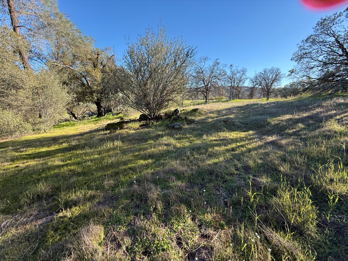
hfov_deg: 102.1
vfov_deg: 85.7
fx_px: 141
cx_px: 174
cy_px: 130
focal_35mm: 14
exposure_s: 1/312
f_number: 2.2
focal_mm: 2.22
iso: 64
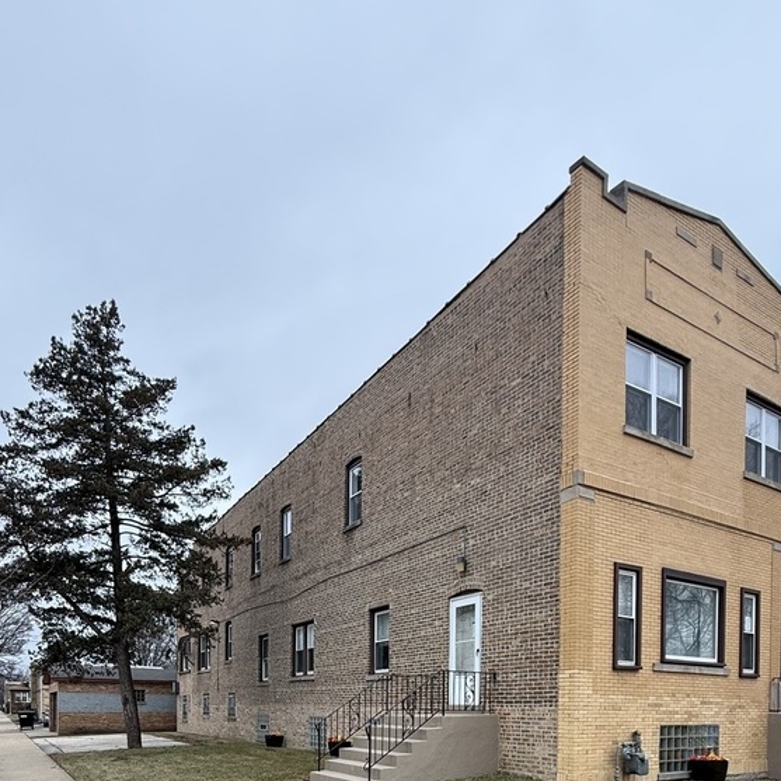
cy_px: 717
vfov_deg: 55.5
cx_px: 344
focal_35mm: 24
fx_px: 613
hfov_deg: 64.8
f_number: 2.2
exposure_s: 1/220
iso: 50
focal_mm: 2.22
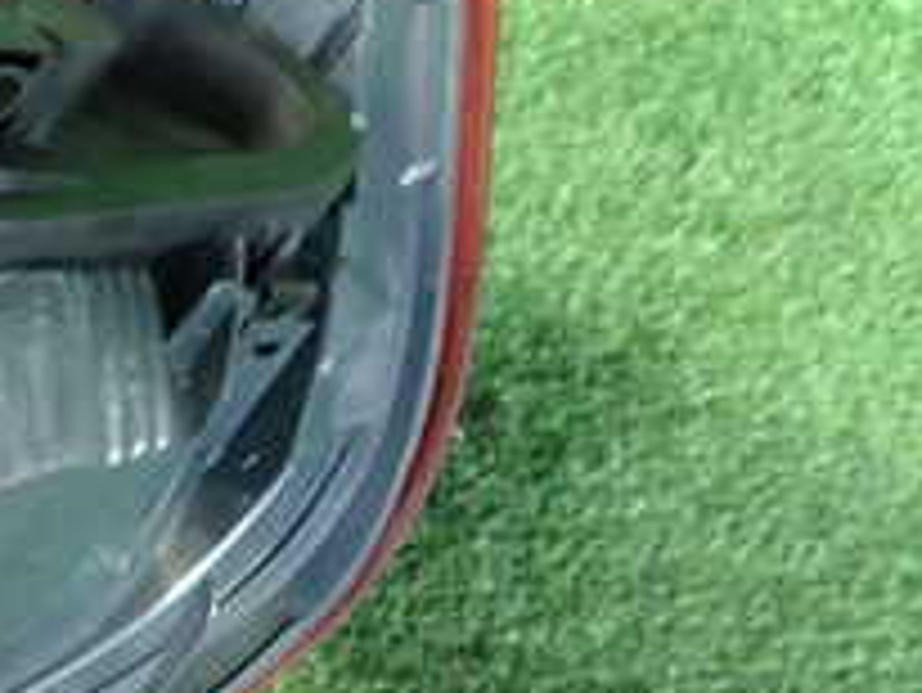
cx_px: -243
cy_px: 333
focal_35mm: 73
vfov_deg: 20.2
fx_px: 1945
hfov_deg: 23.8
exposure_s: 1/30
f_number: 2
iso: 800
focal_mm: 4.5
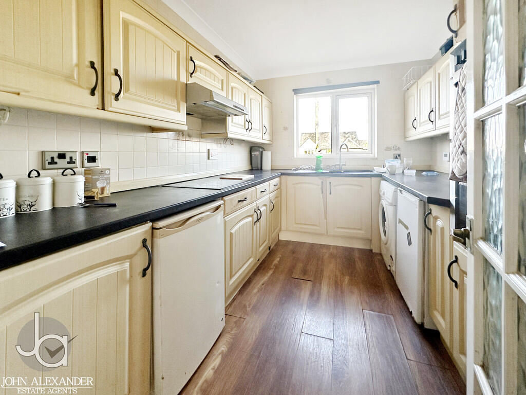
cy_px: 198
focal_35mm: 14
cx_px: 263
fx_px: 213
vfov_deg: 85.7
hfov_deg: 102.1
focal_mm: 2.22
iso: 125
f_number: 2.2
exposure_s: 1/99
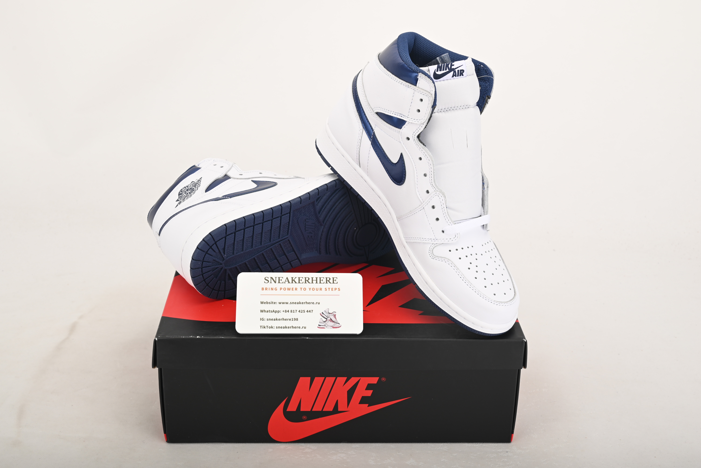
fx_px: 896
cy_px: 234
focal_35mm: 46
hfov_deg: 42.7
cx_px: 350
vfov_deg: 29.3
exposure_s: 1/200
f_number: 11
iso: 100
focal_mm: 46
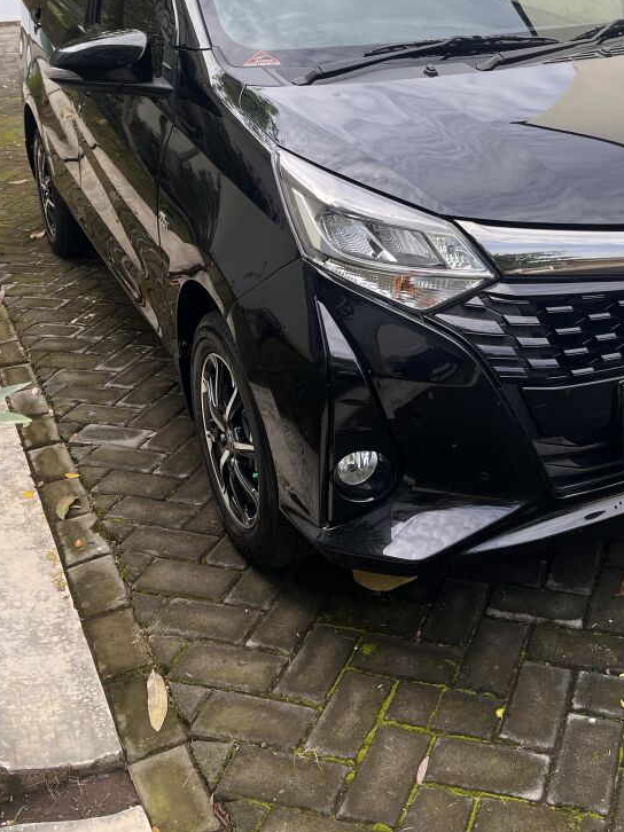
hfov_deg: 32.9
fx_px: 1034
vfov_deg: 42.2
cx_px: 466
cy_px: 188
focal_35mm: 43
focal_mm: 5.1
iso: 50
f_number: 1.6
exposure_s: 1/1441
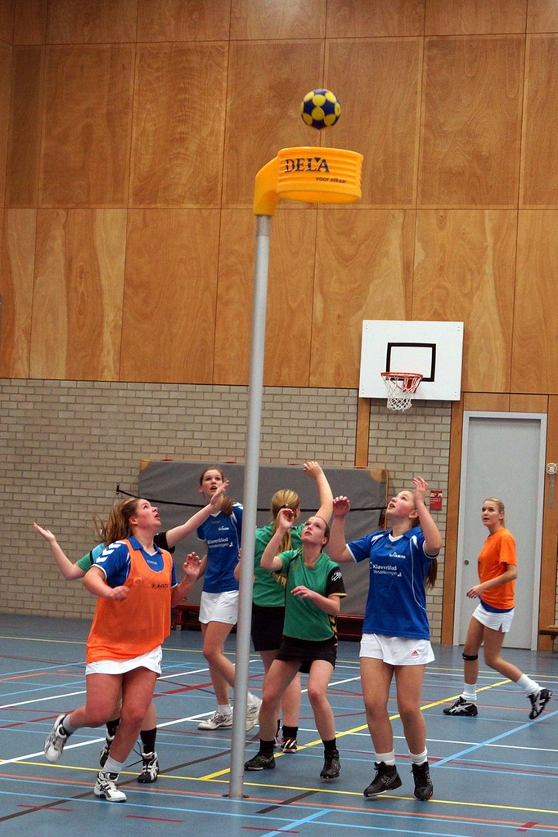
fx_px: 1396
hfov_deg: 22.6
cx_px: 279
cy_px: 418
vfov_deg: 33.4
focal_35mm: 60
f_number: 3.2
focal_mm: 40
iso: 1000
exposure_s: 1/200
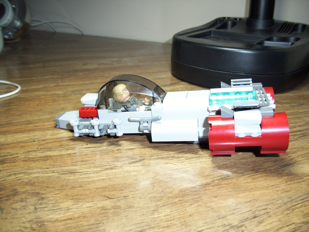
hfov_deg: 54.0
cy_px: 116
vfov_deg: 41.8
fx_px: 304
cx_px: 154
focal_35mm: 34
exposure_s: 1/40
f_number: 2.9
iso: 80
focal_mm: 5.7
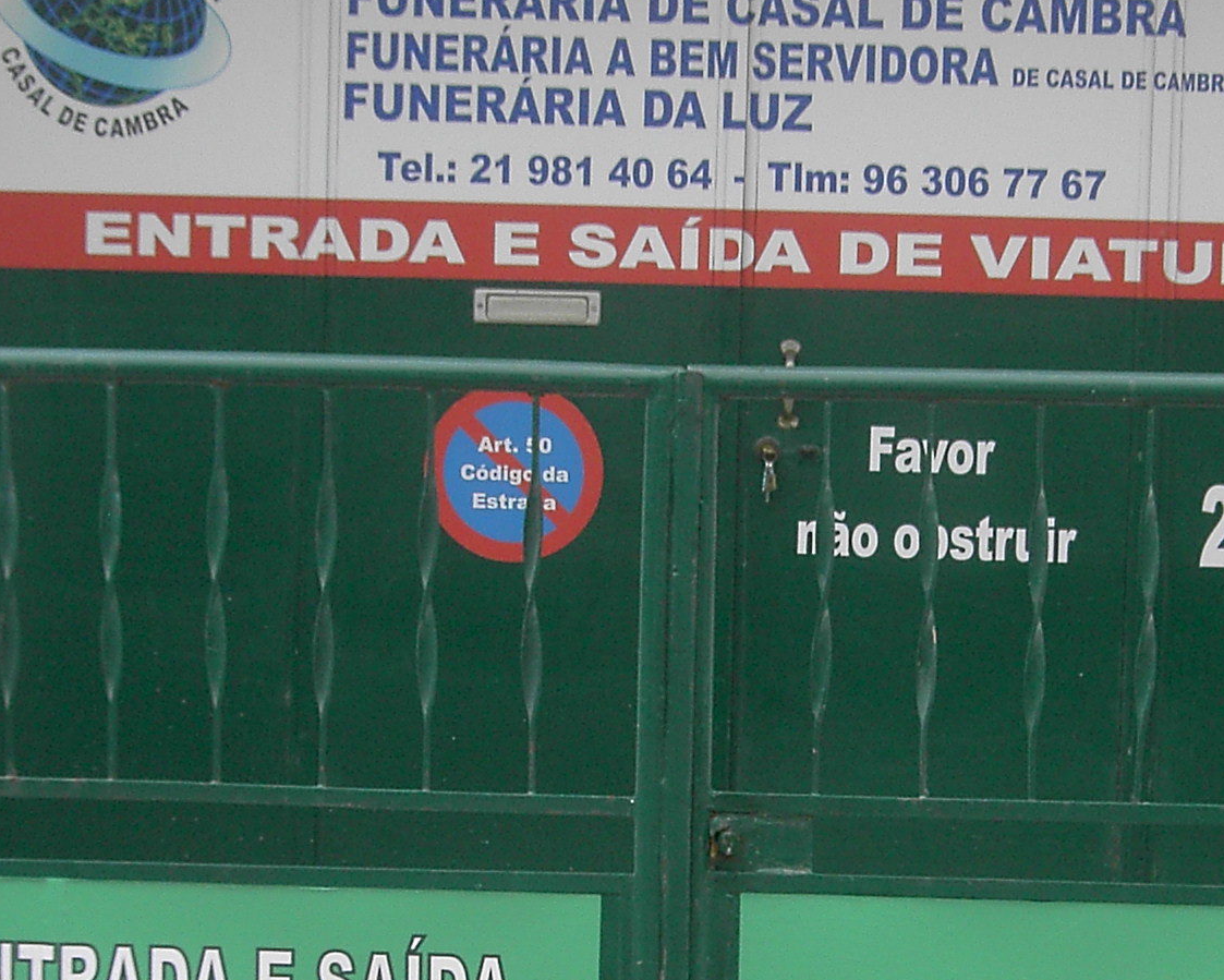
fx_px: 4674
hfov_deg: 14.9
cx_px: 723
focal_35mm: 129
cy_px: 682
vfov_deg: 11.9
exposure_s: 1/125
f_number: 5.6
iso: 100
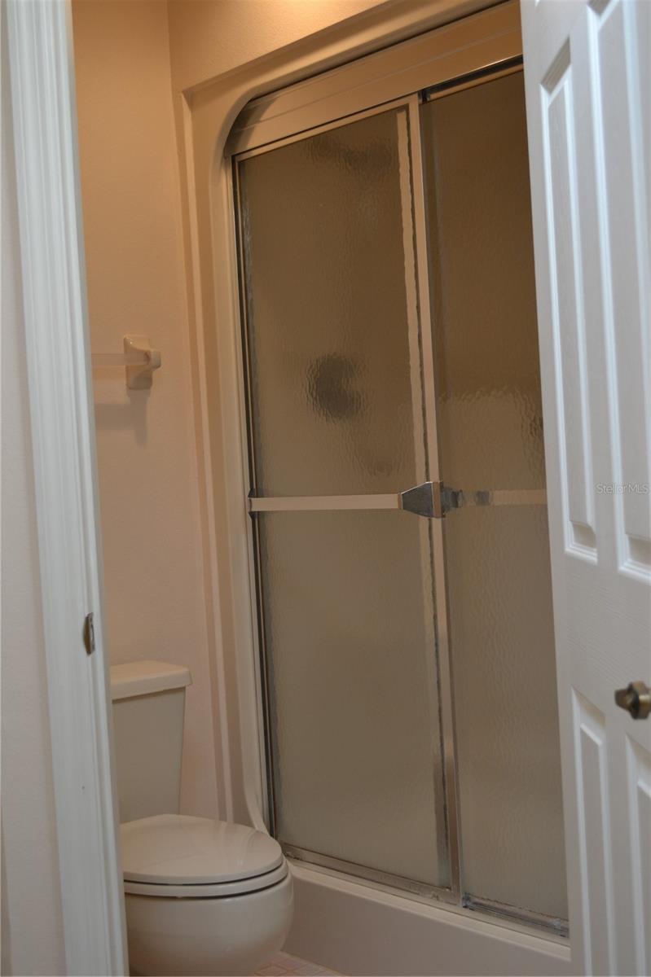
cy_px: 488
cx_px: 326
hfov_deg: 28.1
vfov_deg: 41.1
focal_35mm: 48
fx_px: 1303
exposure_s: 1/60
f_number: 4.8
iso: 400
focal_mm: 32
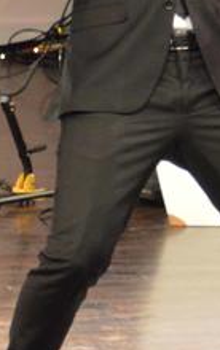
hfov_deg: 2.1
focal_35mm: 620
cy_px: -23
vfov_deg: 3.4
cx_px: 466
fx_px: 5934
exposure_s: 1/80
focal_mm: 95
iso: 1600
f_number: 4.5
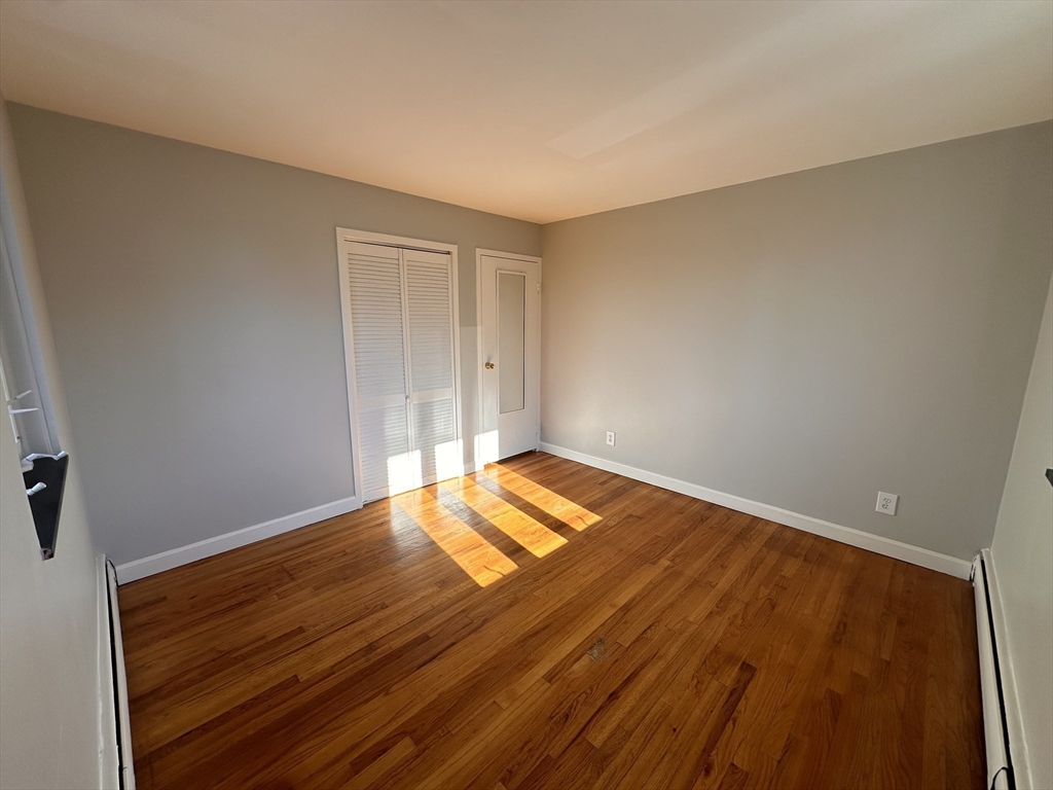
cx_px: 526
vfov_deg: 85.7
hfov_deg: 102.1
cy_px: 395
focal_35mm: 14
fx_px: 426
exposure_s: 1/200
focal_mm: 2.22
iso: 40
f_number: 2.2
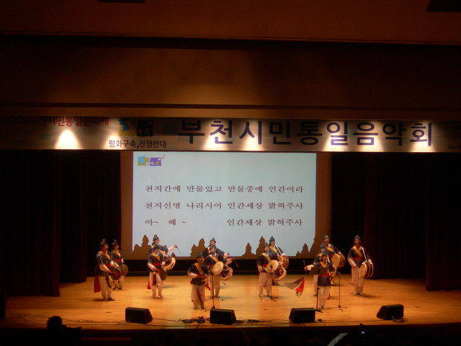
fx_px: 959
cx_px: 230
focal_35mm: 72
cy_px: 173
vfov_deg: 20.4
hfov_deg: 27.0
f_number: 3.7
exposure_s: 1/60
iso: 200
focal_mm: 14.9
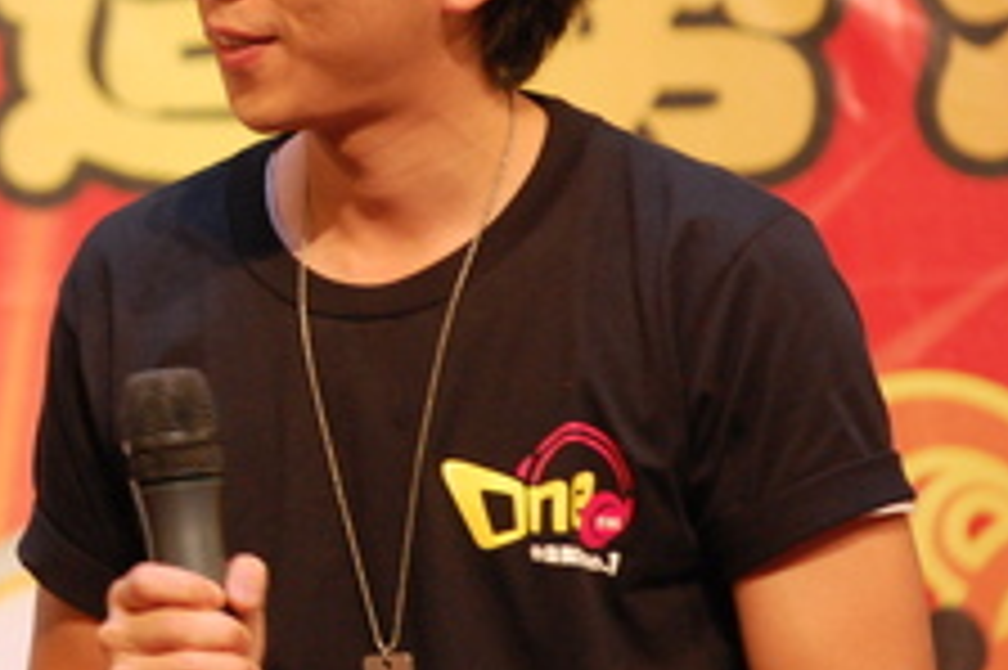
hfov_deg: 5.1
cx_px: -130
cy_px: -29
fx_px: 11247
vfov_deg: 3.4
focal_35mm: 402
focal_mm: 100
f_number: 4.5
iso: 800
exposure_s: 1/60
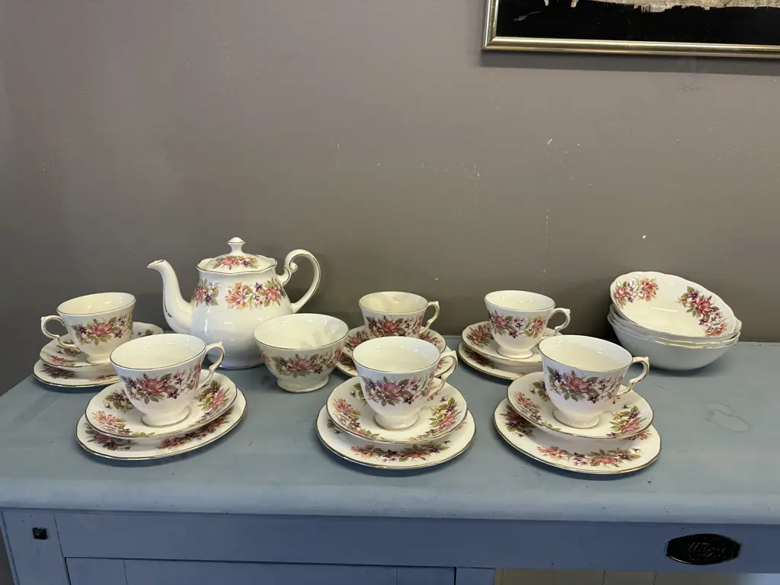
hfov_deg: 71.6
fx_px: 541
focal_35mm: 24
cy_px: 292
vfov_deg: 56.8
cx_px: 390
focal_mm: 6.86
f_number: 1.78
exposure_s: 1/100
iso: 160
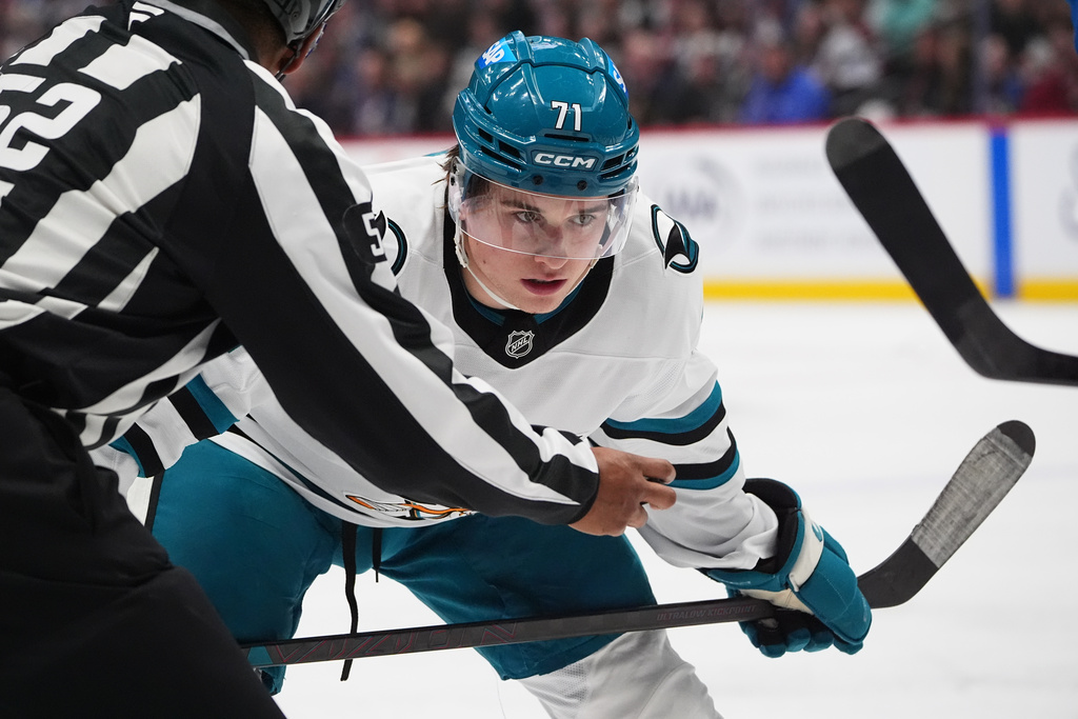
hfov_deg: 9.0
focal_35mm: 229
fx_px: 6858
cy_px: 360
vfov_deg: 6.0
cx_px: 539
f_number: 6.3
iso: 6400
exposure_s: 1/1250
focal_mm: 229
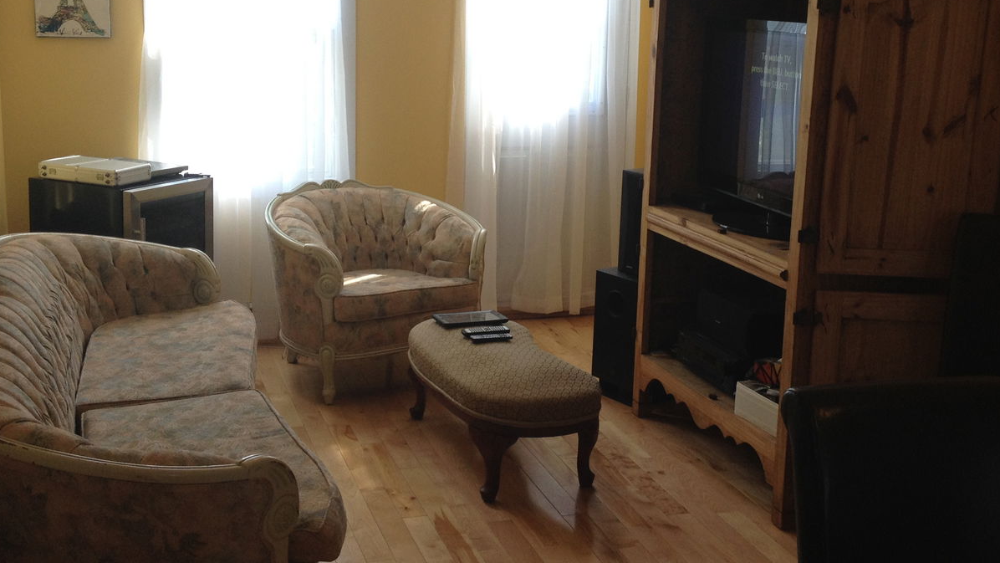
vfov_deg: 23.4
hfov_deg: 40.5
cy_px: 208
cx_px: 543
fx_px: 1352
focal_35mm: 51
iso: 64
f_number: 2.4
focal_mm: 4.28
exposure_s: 1/120
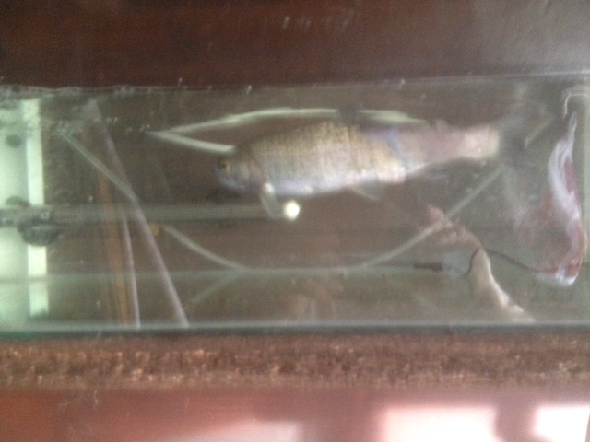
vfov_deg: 40.7
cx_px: 295
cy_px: 221
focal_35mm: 35
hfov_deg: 52.6
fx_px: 597
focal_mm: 4.28
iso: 500
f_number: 2.4
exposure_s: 1/15
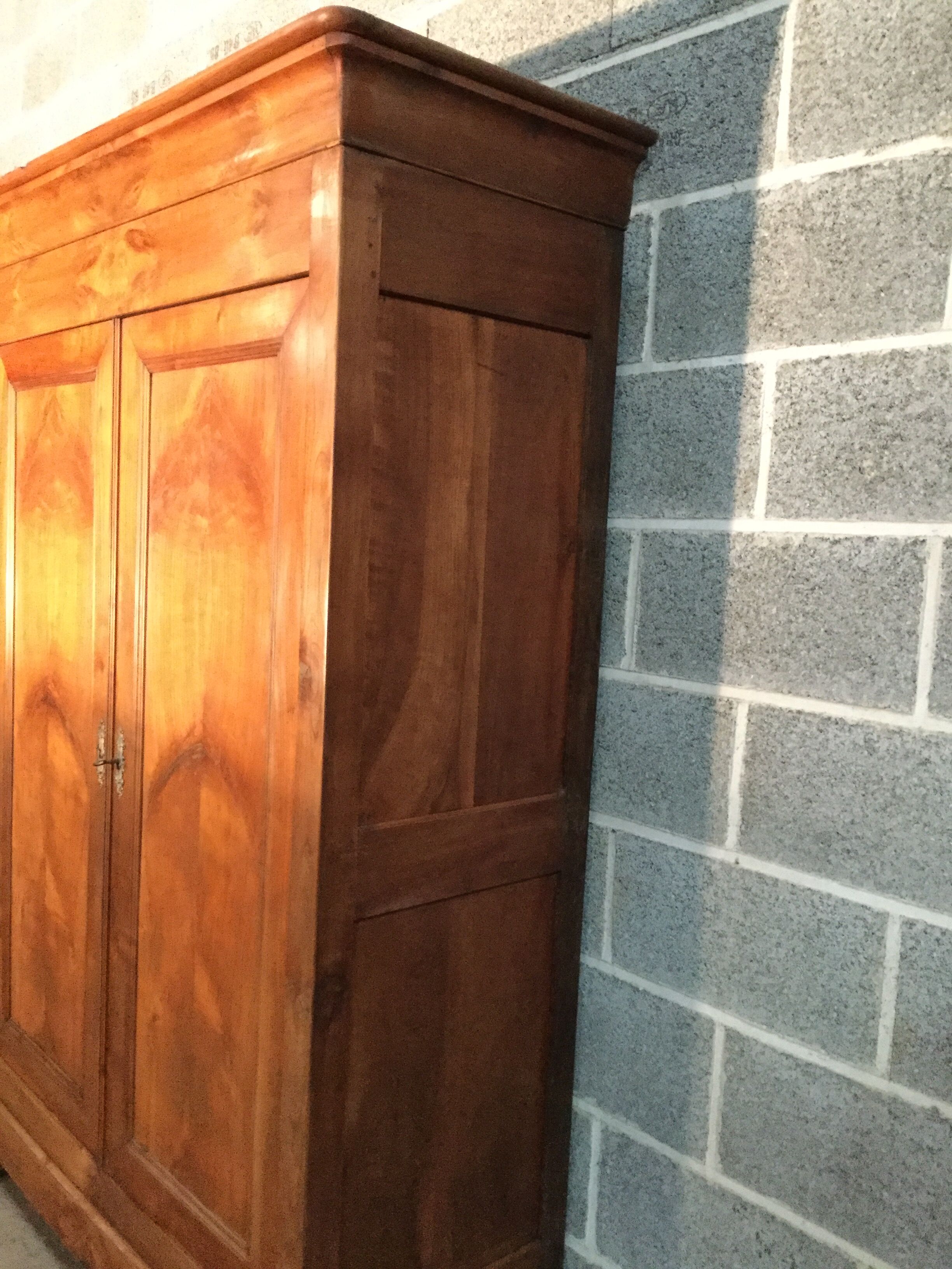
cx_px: 476
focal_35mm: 31
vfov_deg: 58.4
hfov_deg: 45.4
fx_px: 1137
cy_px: 634
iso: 640
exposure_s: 1/17
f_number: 2.4
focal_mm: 3.3
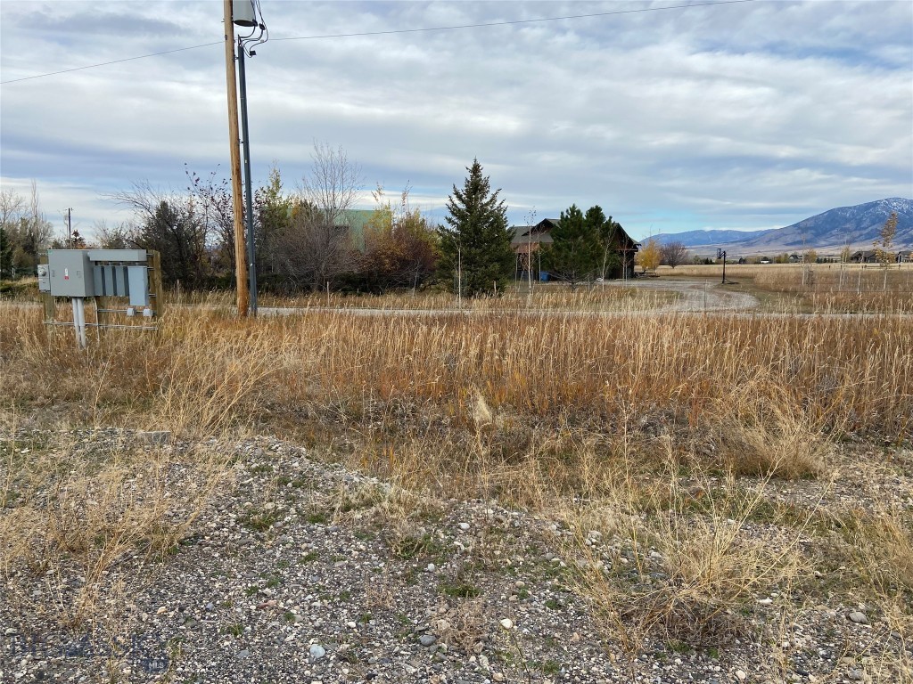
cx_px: 456
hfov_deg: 67.3
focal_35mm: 26
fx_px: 686
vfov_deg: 53.1
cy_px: 342
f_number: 1.8
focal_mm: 4.25
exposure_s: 1/1898
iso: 32
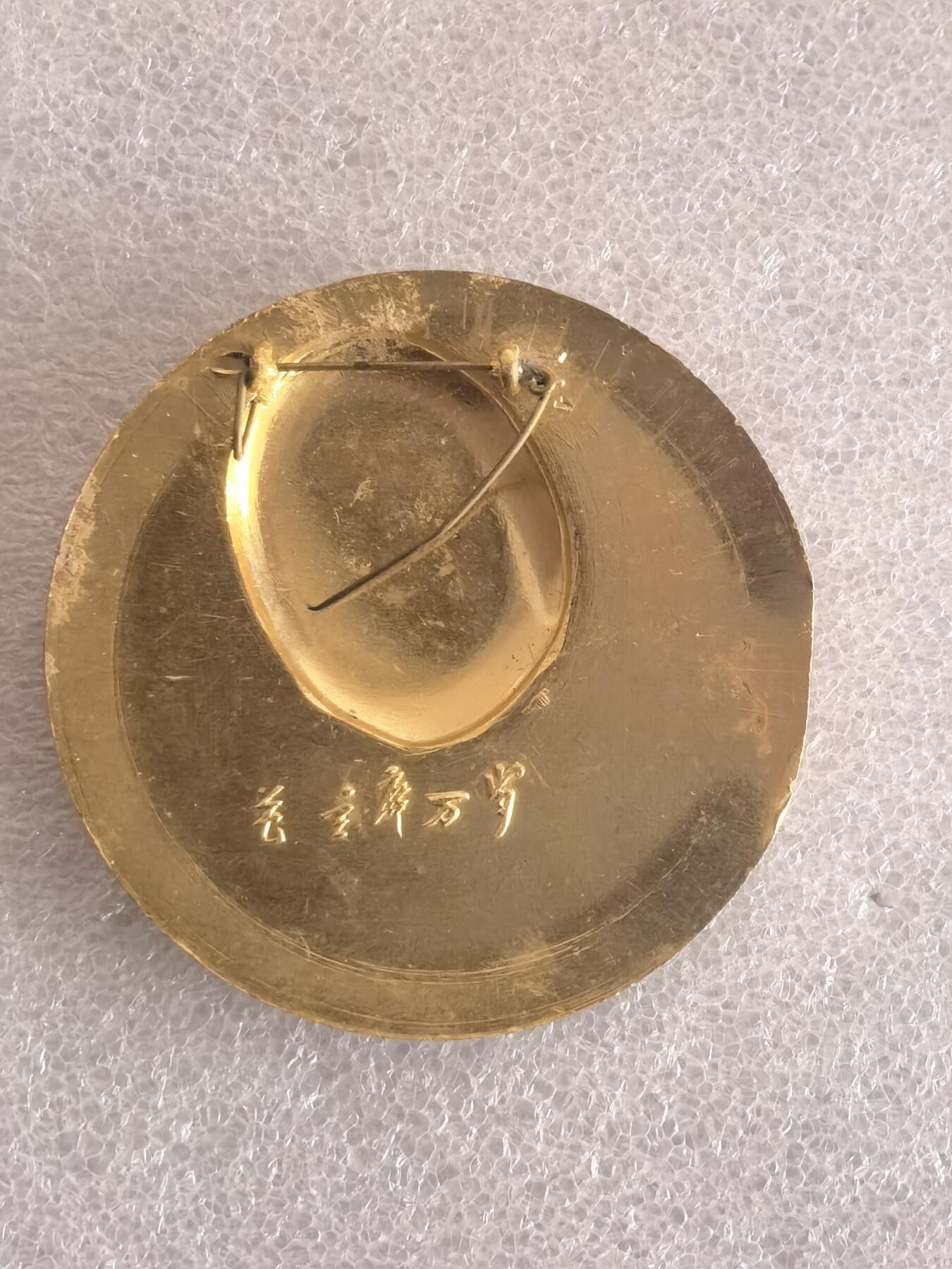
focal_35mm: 81
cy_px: 634
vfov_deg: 24.1
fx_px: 2970
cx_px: 476
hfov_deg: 18.2
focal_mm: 5.75
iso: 640
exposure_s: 1/167
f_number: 4
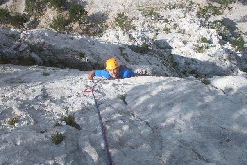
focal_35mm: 39
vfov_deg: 34.2
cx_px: 122
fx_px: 267
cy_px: 85
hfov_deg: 49.6
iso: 50
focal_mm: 7.7
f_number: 7.1
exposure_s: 1/200
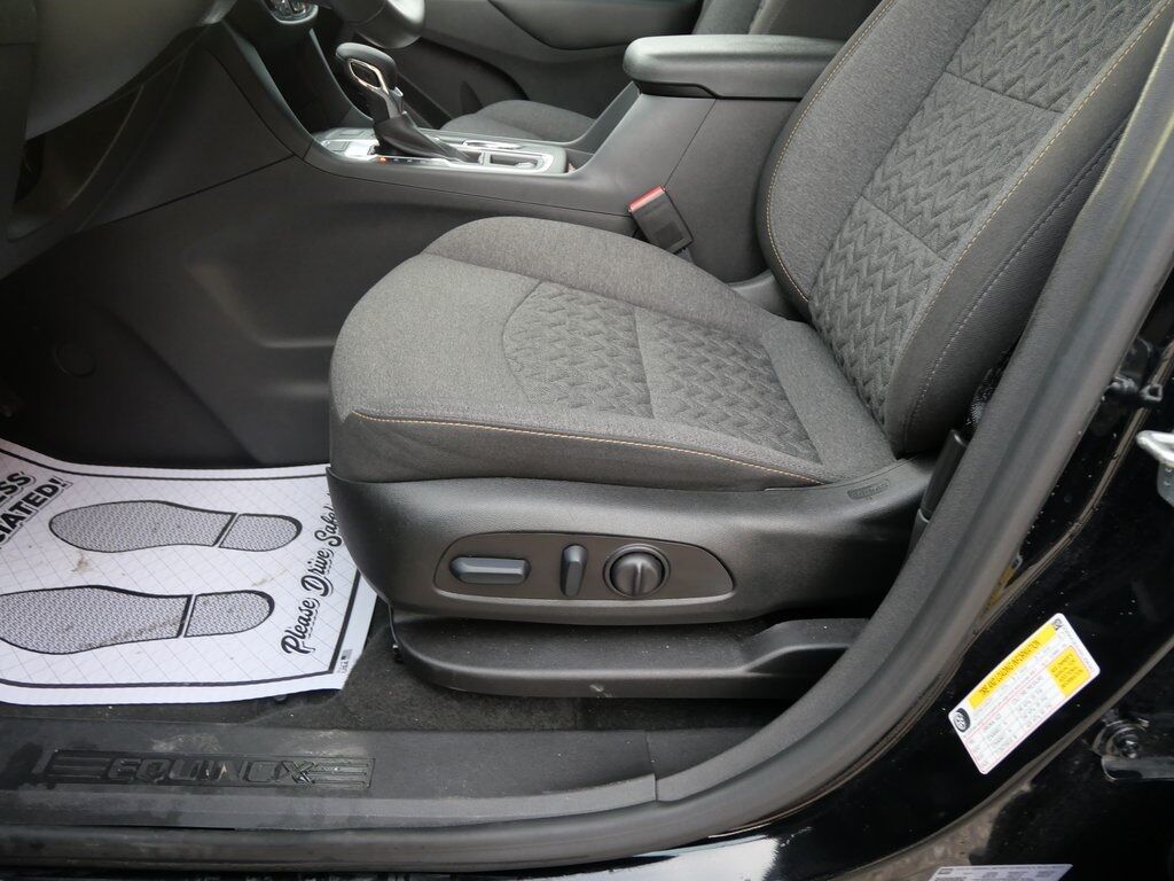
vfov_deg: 56.8
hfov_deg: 71.6
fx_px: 814
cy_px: 440
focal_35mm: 24
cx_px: 587
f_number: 3.5
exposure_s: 1/60
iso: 640
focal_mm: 12
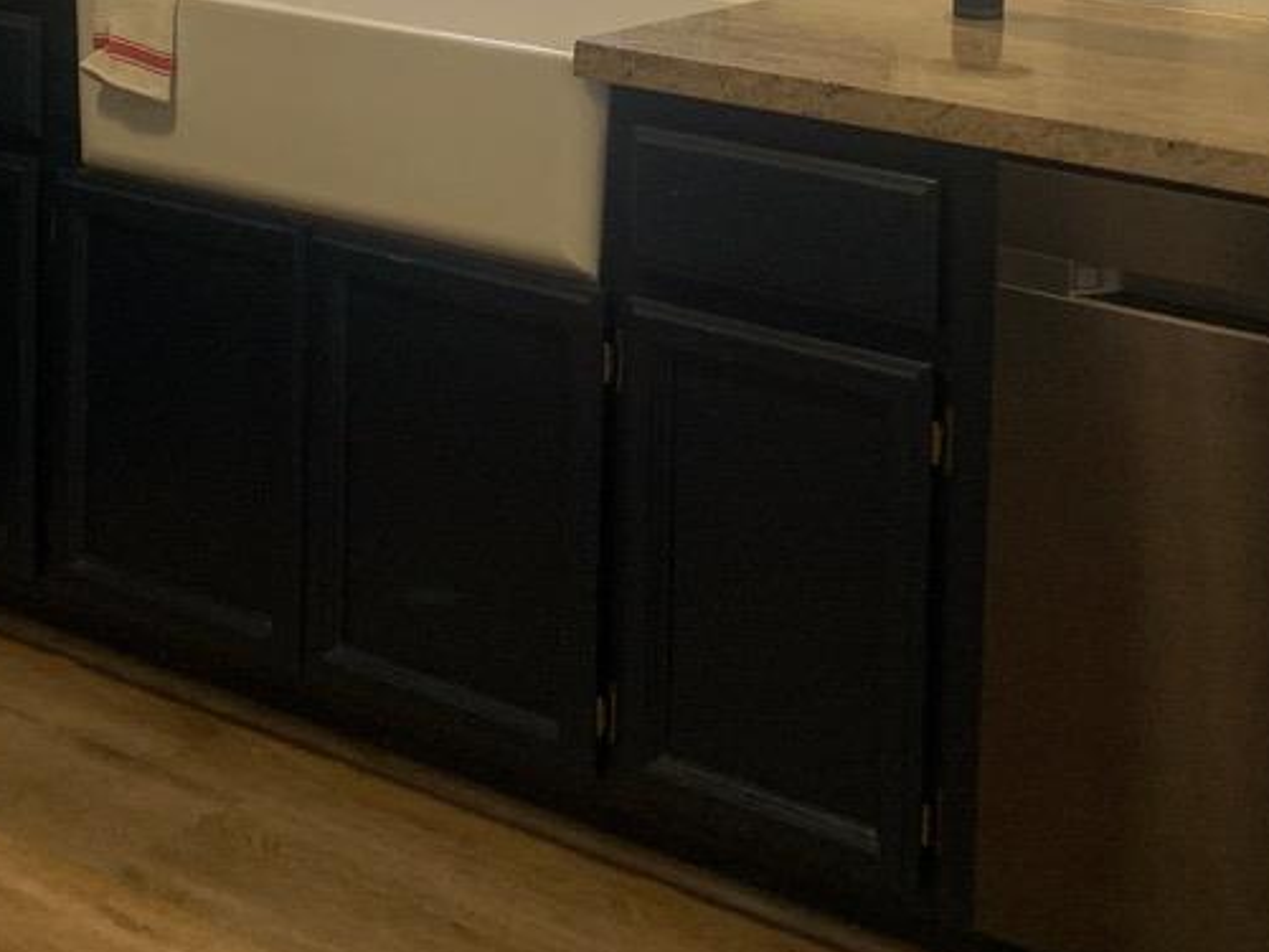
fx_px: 2859
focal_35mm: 78
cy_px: -283
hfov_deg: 25.0
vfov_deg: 17.7
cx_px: 530
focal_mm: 4.25
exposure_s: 1/120
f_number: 1.8
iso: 80
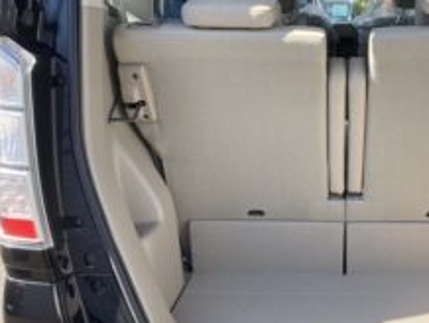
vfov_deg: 32.2
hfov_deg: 40.4
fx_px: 558
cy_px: 162
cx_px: 338
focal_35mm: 45
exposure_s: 1/287
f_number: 1.8
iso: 20
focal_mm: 3.99
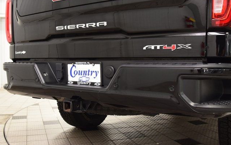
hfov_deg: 52.7
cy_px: 76
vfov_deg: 34.4
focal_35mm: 37
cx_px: 115
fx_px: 233
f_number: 5.6
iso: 1600
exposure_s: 1/30
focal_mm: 24
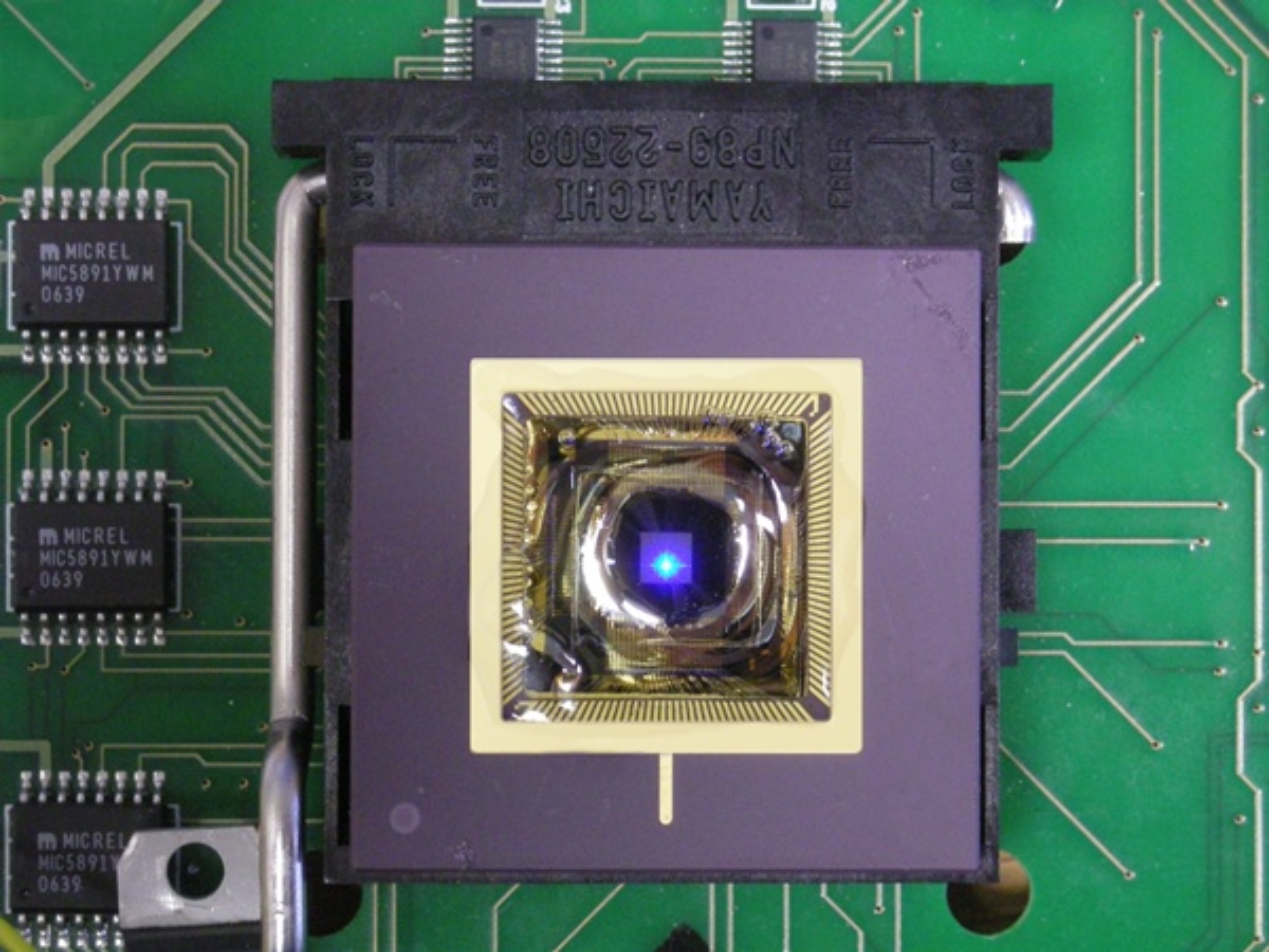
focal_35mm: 105
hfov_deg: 18.7
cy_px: 476
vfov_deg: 14.1
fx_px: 3849
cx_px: 634
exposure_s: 1/15
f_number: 4.7
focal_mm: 17.1
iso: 400
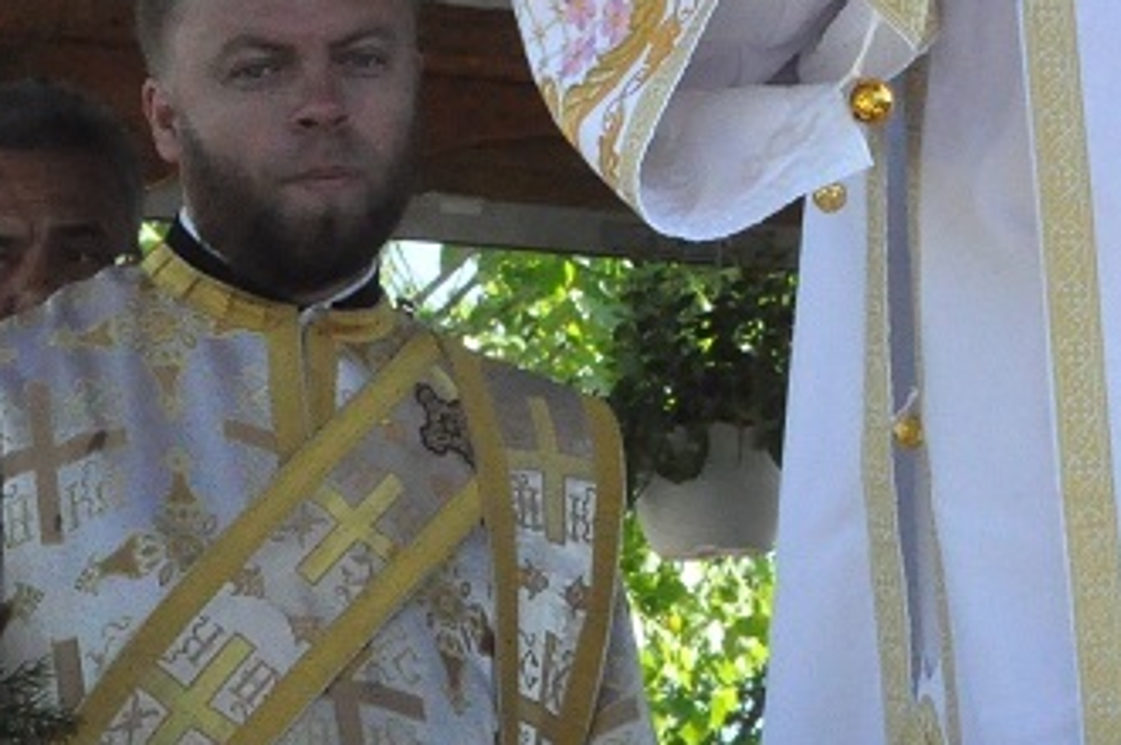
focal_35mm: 283
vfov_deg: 4.8
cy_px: -547
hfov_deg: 7.2
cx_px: 1605
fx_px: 8803
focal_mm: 52
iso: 3200
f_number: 18
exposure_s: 1/320
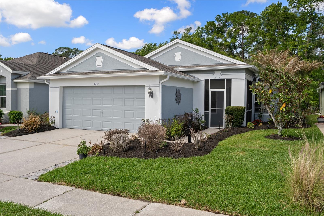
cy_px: 108
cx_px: 162
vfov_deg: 43.6
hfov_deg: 61.9
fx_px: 270
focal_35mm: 30
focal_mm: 30
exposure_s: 1/60
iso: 320
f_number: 9
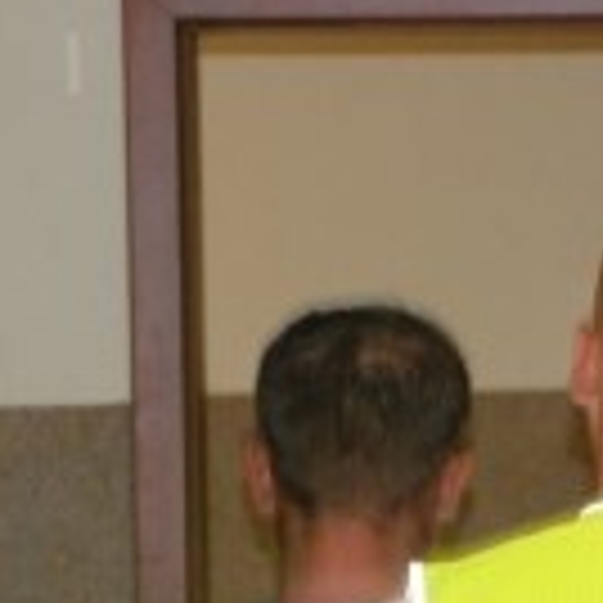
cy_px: 504
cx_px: 603
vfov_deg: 7.0
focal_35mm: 251
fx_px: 4947
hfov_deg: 6.9
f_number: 5.6
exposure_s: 1/20
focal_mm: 66
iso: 1600
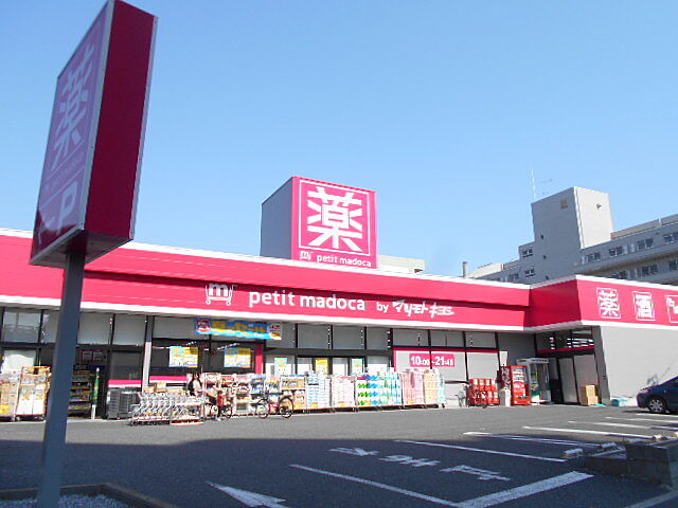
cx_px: 339
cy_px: 254
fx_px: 509
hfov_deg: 67.3
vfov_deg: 53.1
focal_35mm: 26
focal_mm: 4.6
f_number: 3.2
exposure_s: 1/640
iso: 80
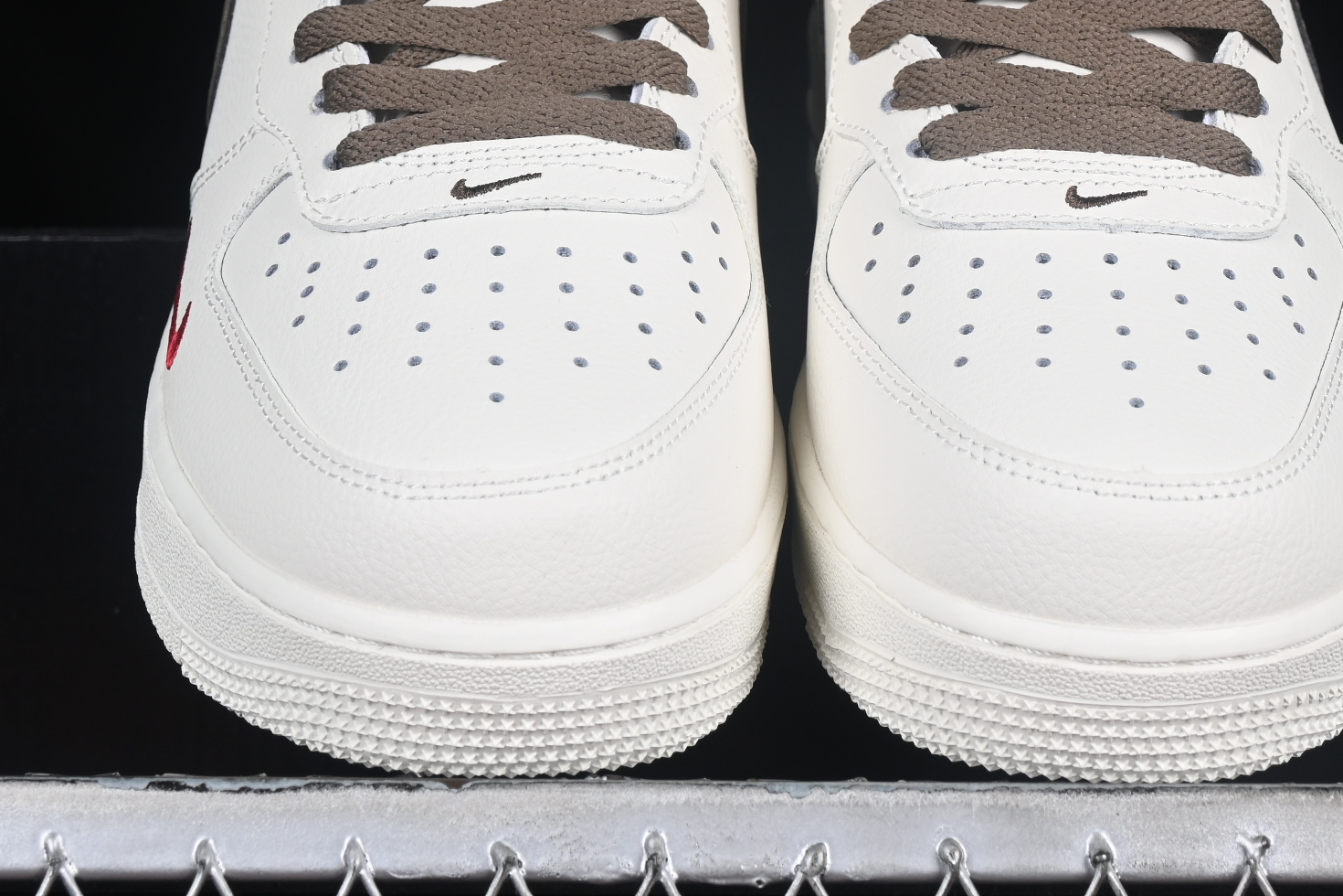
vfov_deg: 9.7
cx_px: 754
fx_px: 5297
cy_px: 270
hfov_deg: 14.4
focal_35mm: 142
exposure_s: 1/100
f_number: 8
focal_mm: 50
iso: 160
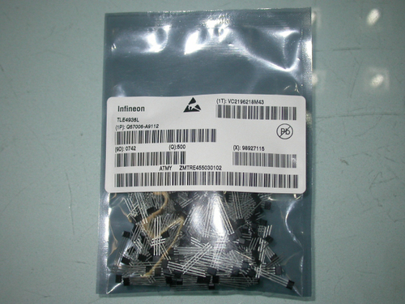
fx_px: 550
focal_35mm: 47
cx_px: 202
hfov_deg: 40.4
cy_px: 152
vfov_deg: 30.9
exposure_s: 1/60
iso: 100
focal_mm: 9.8
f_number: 2.8
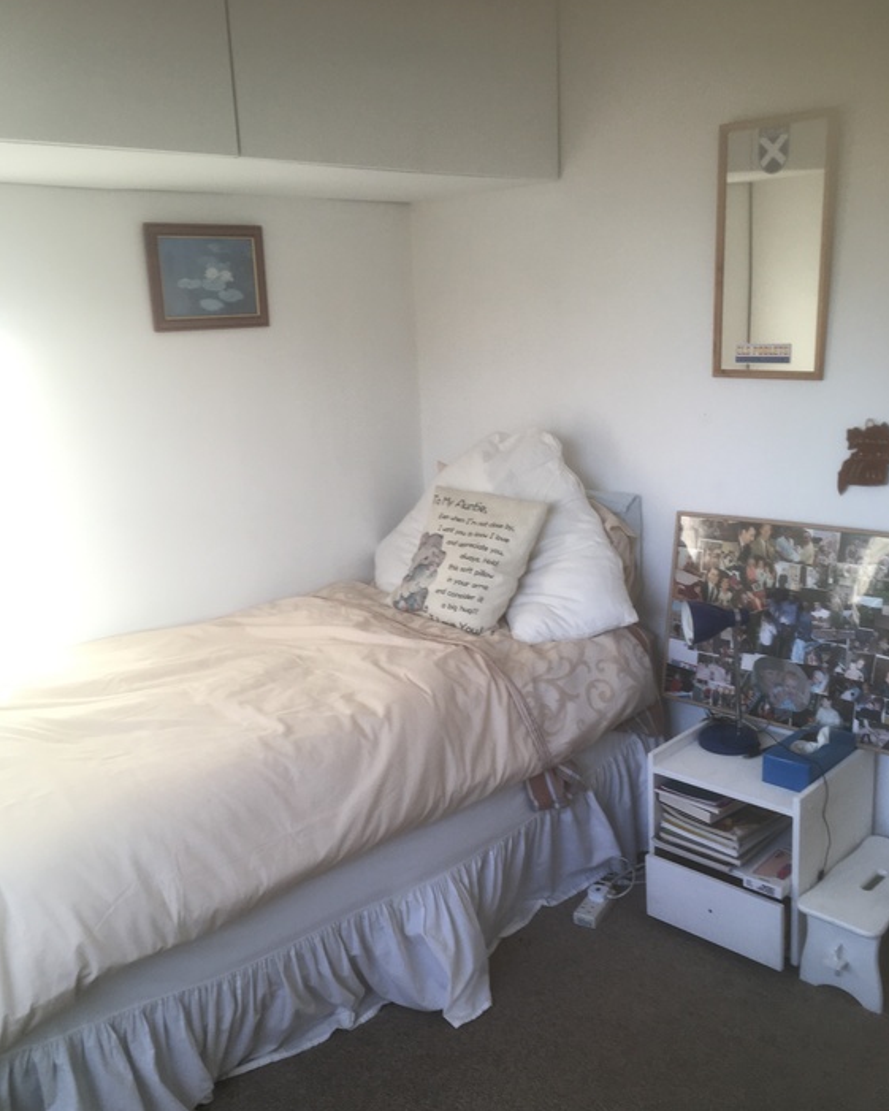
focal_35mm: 31
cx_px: 444
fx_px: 1019
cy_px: 591
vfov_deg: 57.1
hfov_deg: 47.1
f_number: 2.2
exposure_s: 1/50
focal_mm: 4.15
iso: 32
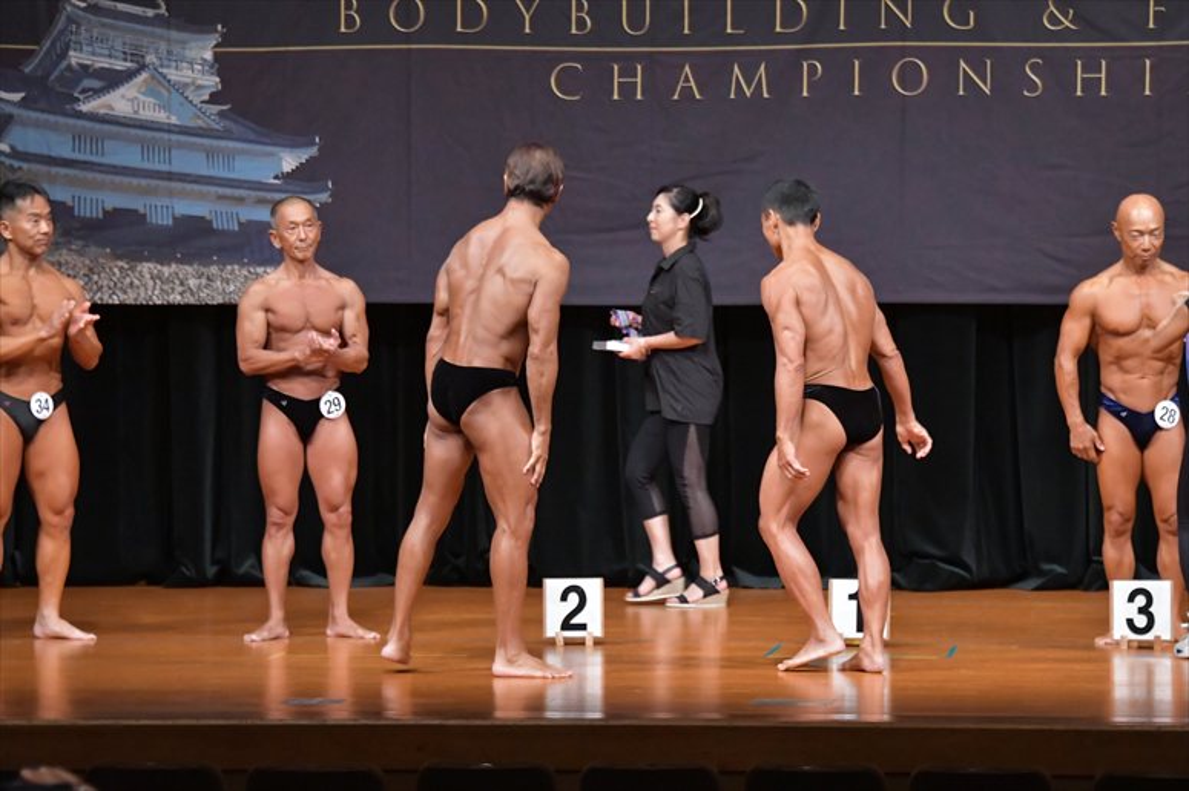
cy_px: 396
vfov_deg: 6.8
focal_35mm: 202
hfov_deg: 10.2
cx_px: 594
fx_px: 6668
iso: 6400
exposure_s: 1/400
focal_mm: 135
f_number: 5.6
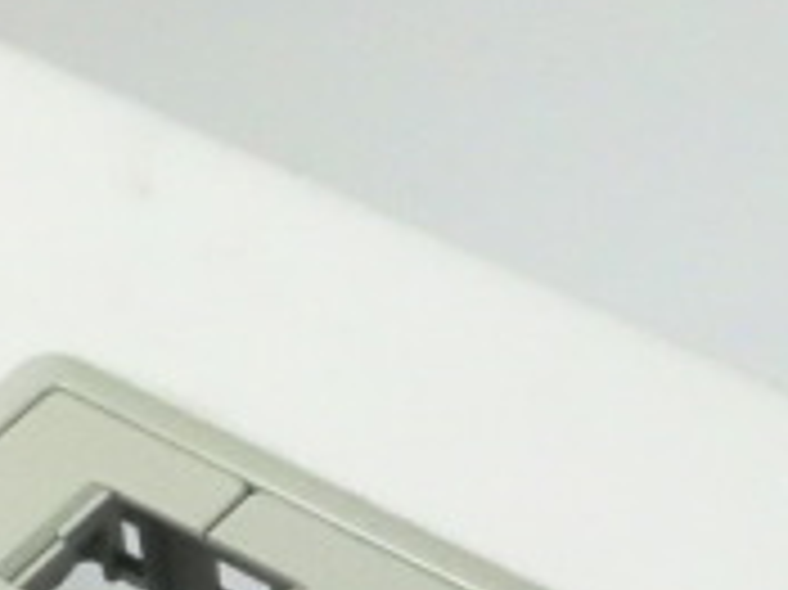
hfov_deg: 14.2
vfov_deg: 10.3
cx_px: 464
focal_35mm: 139
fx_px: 3162
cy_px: 910
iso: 800
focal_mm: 6.9
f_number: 3.9
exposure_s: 1/50
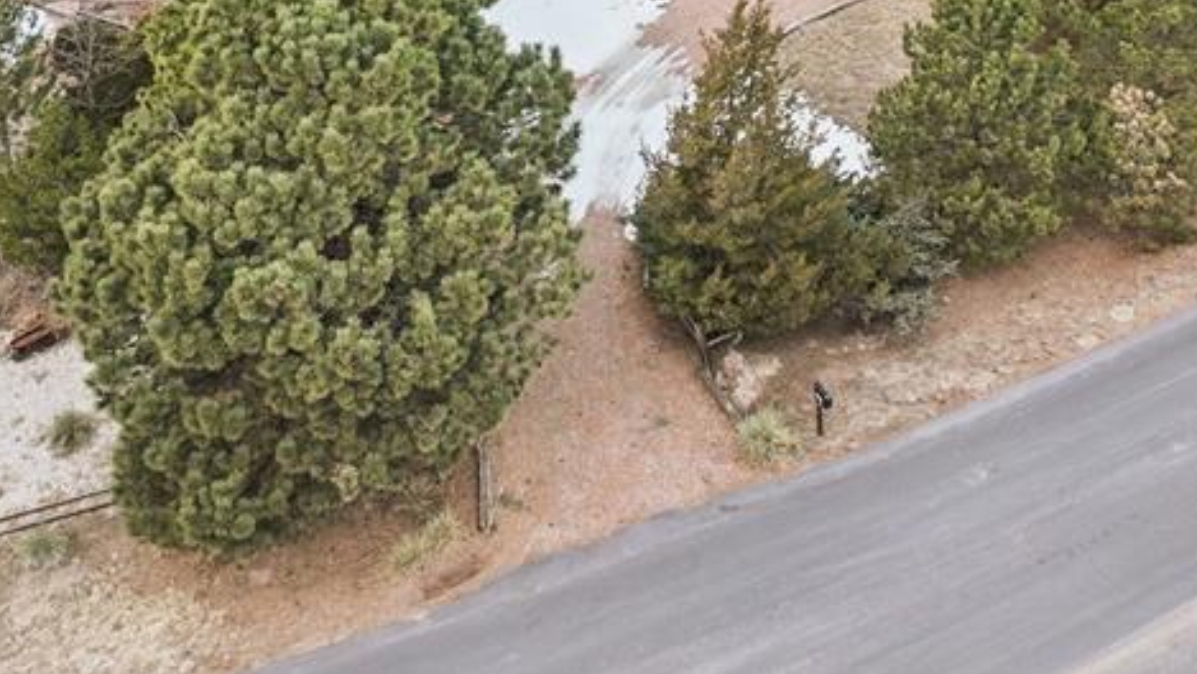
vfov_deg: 18.9
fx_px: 1809
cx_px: 807
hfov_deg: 36.2
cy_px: -296
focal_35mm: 57
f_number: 2.8
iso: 250
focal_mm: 12.29
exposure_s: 1/160
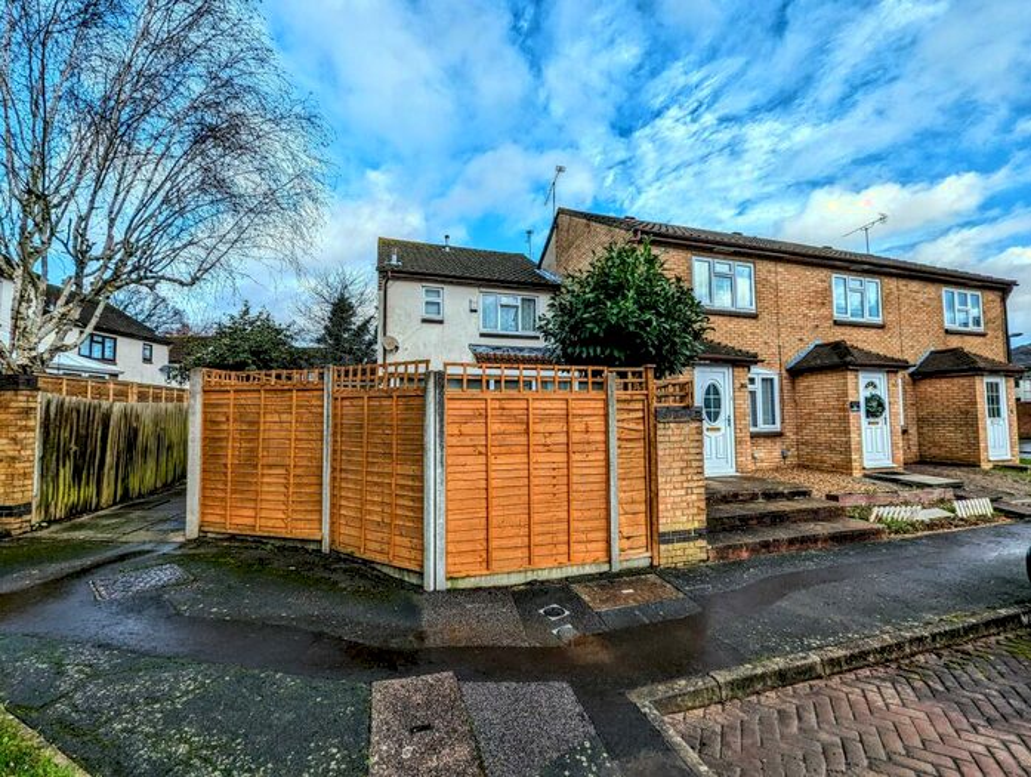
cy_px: 388
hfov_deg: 106.1
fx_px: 388
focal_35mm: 13
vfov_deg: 90.1
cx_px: 516
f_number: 2.2
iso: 47
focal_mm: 1.95
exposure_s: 1/694
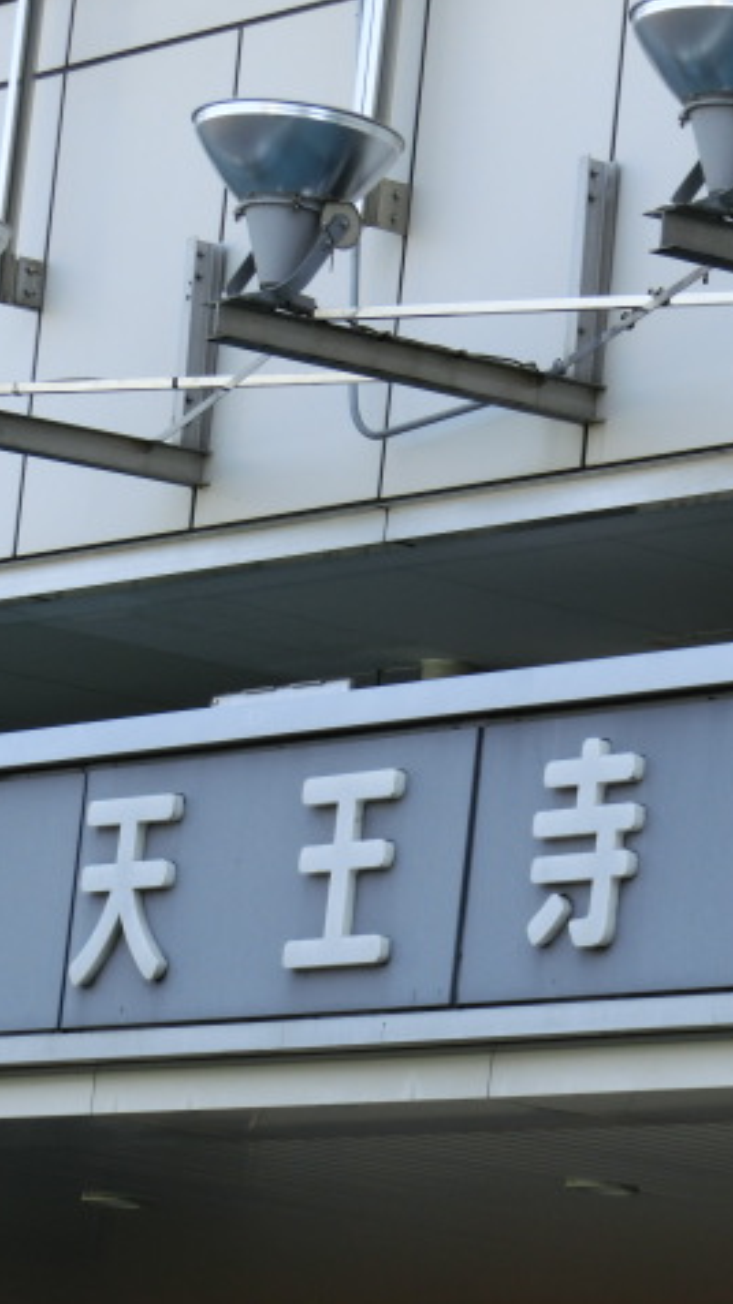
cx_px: 555
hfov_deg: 5.8
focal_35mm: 209
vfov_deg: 10.3
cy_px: 651
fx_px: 7228
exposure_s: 1/160
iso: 100
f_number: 5.8
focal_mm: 25.5
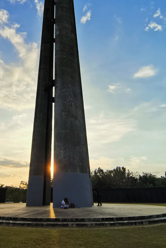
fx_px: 159
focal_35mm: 23
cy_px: 97
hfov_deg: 54.1
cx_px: 57
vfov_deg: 75.1
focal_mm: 2.23
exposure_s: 1/1326
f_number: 2.2
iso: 50
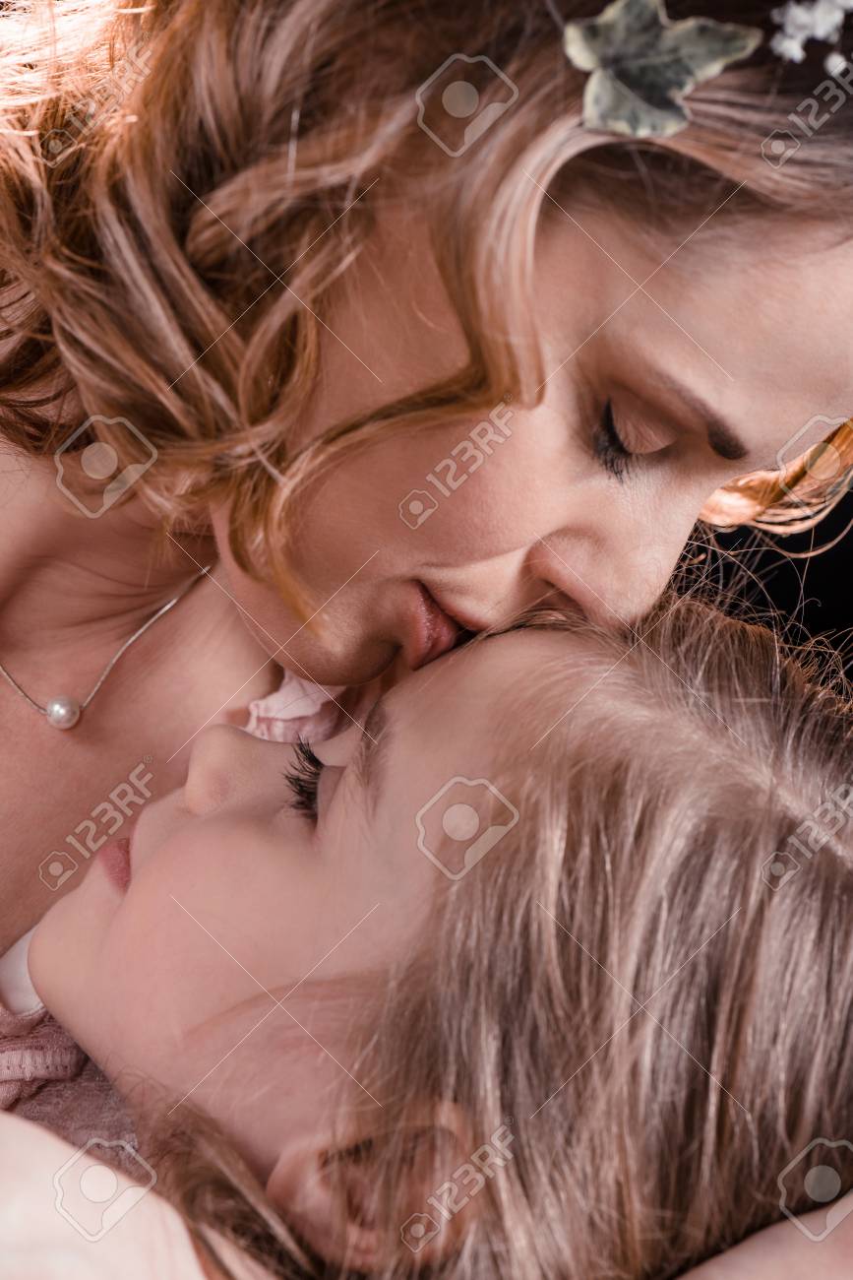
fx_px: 3731
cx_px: 426
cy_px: 640
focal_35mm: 105
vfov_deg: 19.5
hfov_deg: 13.0
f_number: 9
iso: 200
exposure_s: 1/160
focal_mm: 105
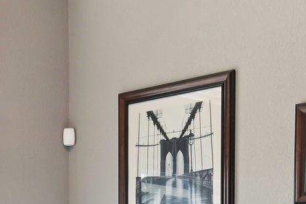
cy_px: 289
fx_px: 845
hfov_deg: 20.1
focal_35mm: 99
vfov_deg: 13.1
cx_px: 30
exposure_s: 1/30
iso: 400
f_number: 8
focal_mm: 20.5
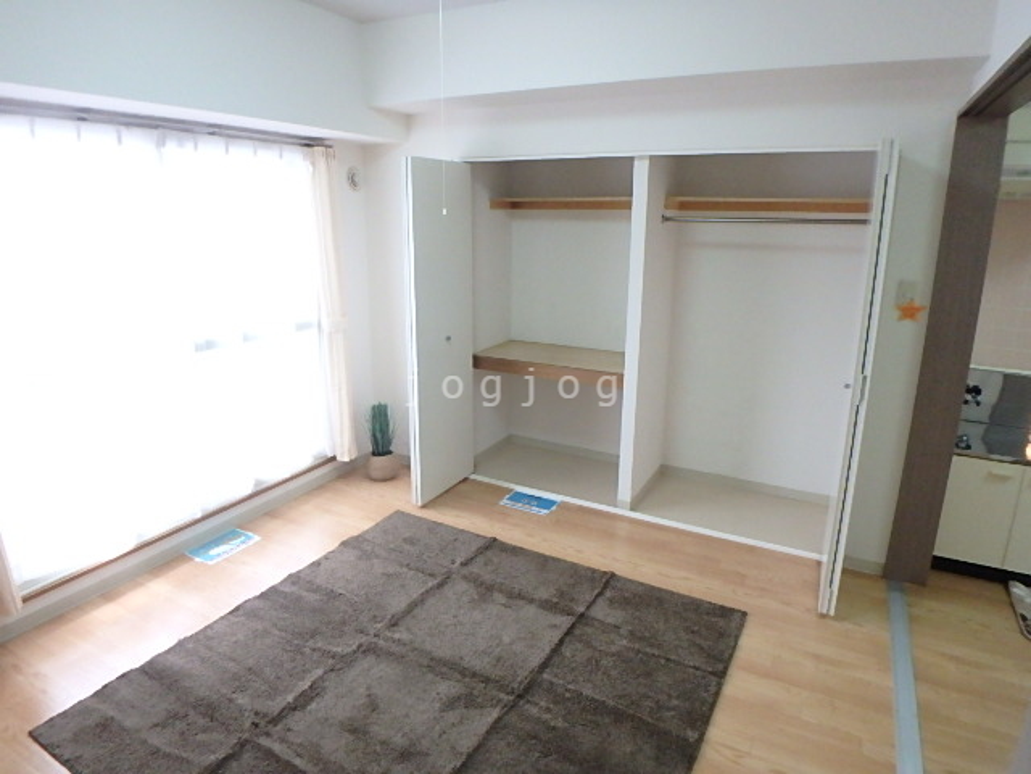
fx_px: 625
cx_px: 516
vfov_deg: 63.4
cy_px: 387
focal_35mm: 21
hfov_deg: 79.0
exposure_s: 1/60
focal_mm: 3.7
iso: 800
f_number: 3.5
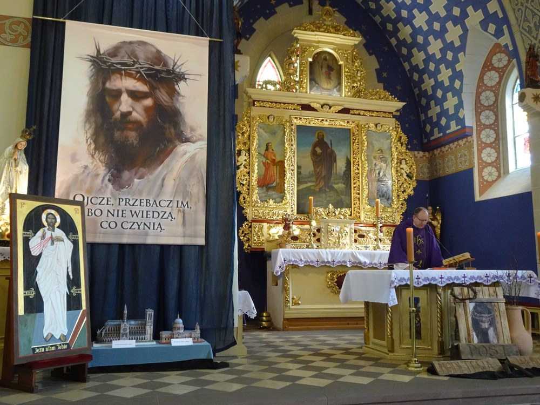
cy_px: 202
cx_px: 270
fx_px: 499
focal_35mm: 32
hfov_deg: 56.8
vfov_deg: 44.2
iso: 800
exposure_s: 1/40
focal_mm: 5.41
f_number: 4
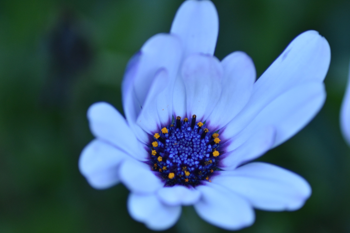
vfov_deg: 3.0
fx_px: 4442
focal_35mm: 457
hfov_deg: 4.5
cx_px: 175
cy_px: 116
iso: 1100
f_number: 5.6
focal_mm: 300
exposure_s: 1/400
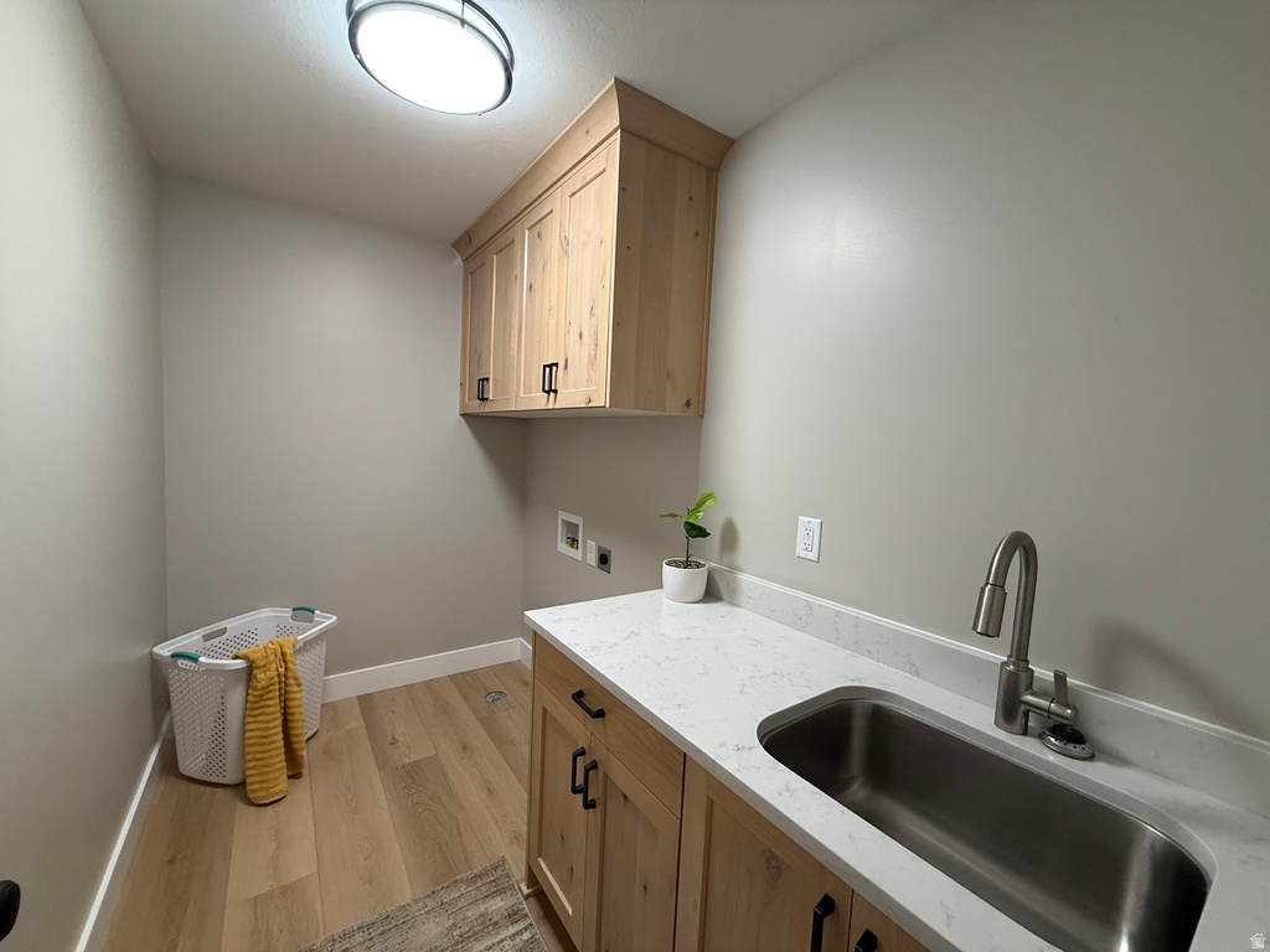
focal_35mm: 14
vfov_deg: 85.7
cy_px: 476
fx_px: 514
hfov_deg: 102.1
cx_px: 635
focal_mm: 2.22
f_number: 2.2
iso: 160
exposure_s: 1/60
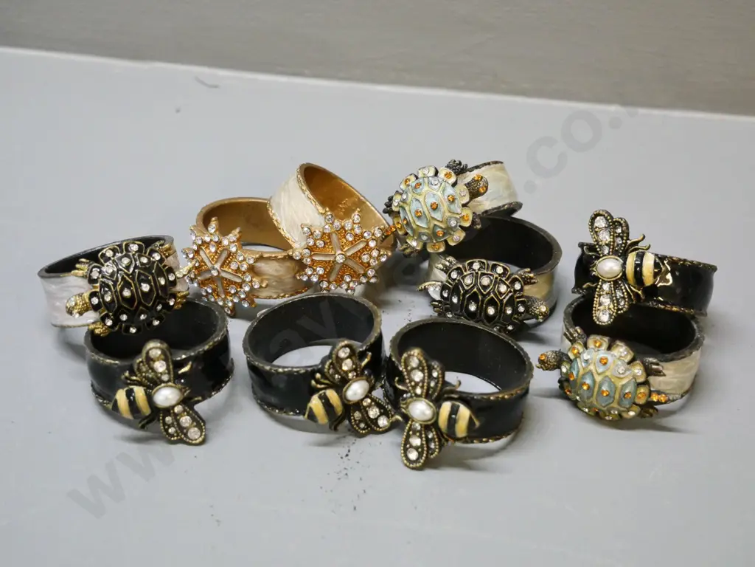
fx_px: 1440
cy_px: 284
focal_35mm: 66
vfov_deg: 22.3
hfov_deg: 29.4
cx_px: 378
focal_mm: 33
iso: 3200
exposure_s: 1/125
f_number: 5.6
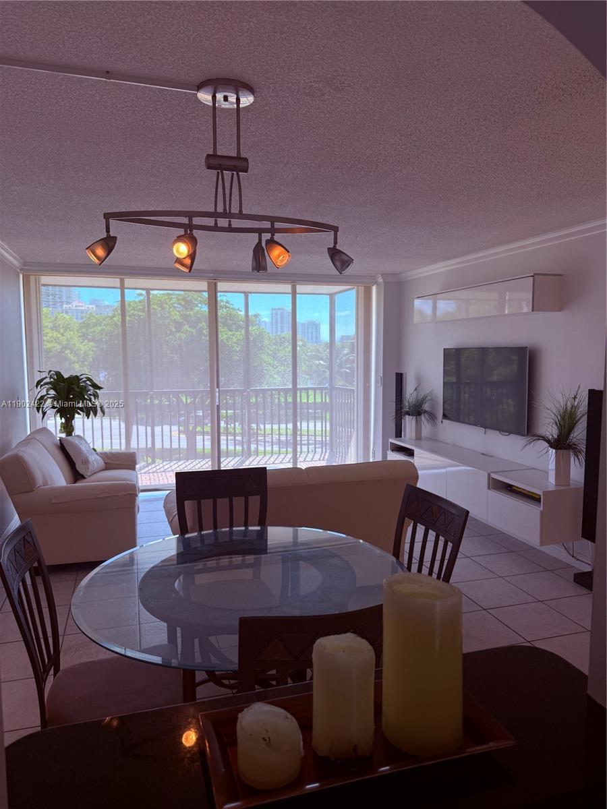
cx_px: 304
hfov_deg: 56.8
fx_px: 561
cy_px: 404
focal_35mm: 24
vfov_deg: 71.6
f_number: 1.78
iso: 50
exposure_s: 1/134
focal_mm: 6.76
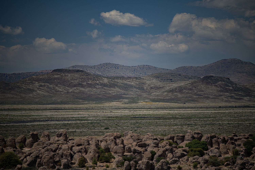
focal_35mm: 300
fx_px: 2125
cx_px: 128
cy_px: 85
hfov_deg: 6.9
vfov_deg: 4.6
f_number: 5.6
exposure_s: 1/320
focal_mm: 300
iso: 125
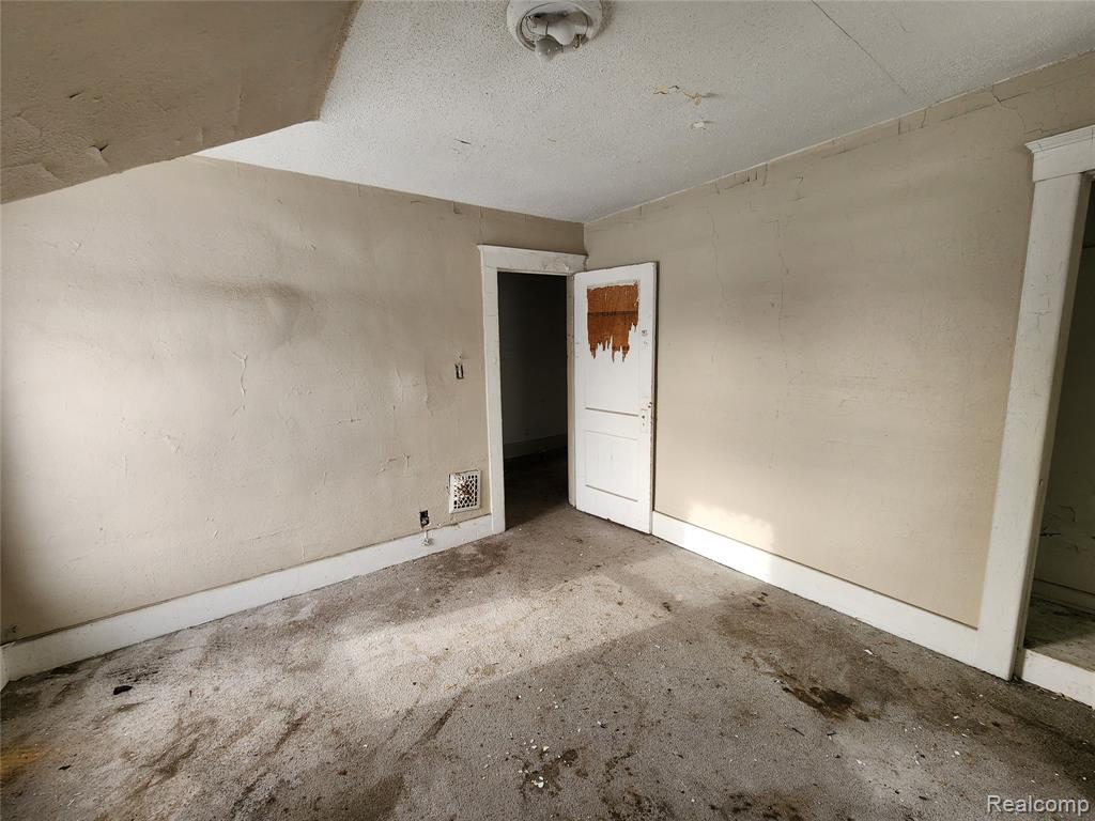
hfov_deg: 106.2
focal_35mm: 13
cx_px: 548
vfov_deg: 89.9
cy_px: 410
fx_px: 411
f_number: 2.2
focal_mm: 2.2
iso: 64
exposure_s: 1/120
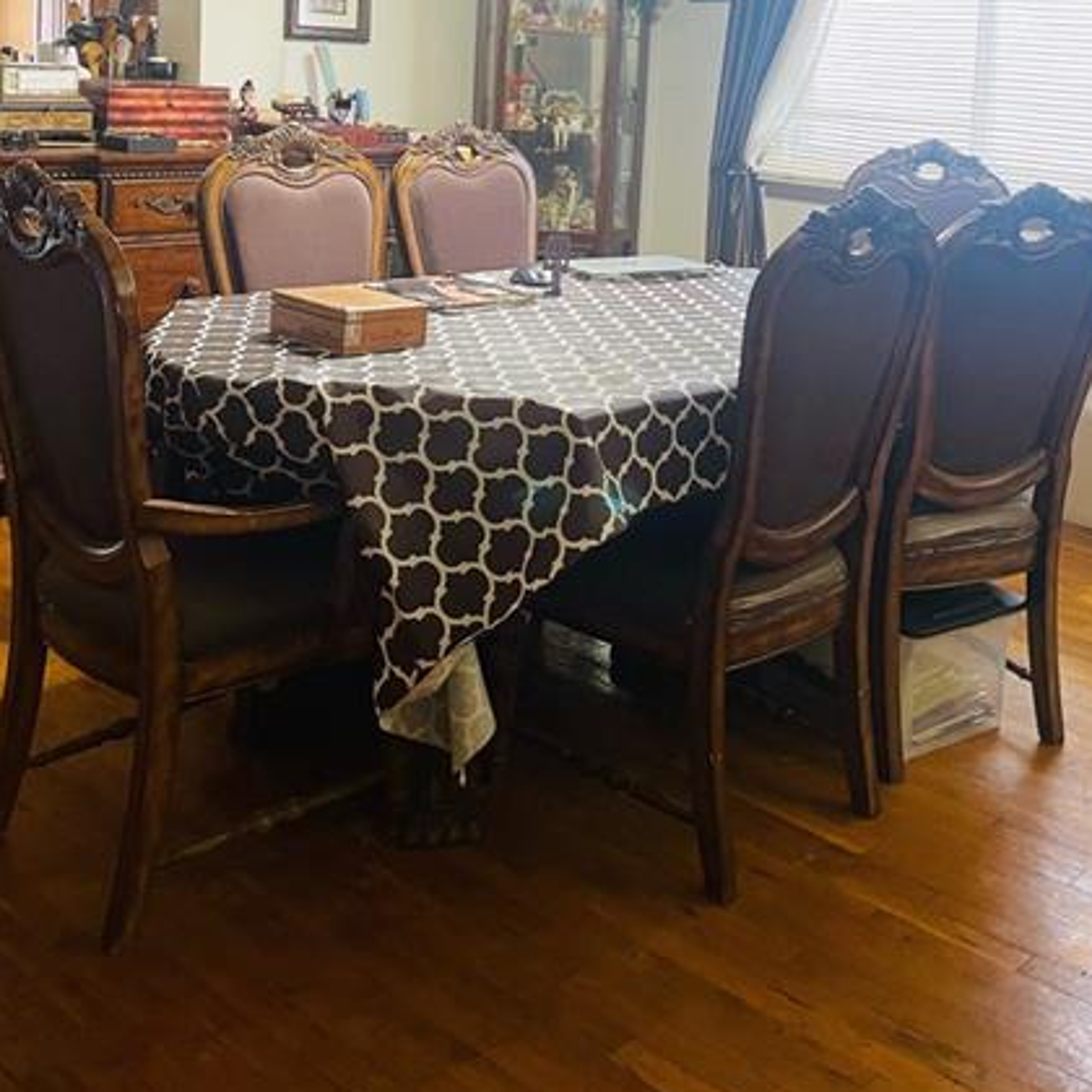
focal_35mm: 42
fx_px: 1499
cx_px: 580
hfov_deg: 40.0
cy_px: 146
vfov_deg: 37.8
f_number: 1.6
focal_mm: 4.2
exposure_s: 1/60
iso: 125
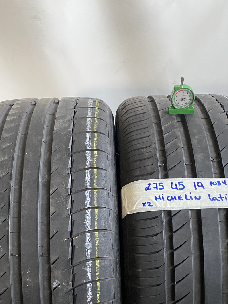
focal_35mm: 39
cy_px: 226
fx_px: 342
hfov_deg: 36.8
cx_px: 116
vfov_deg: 46.2
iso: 320
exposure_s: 1/60
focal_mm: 4.25
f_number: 1.8
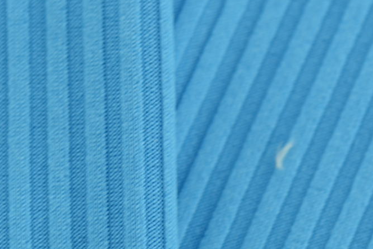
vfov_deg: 6.0
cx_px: 151
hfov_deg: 9.1
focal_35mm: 226
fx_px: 2343
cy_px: 375
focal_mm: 50
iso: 100
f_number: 3.5
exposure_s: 1/125
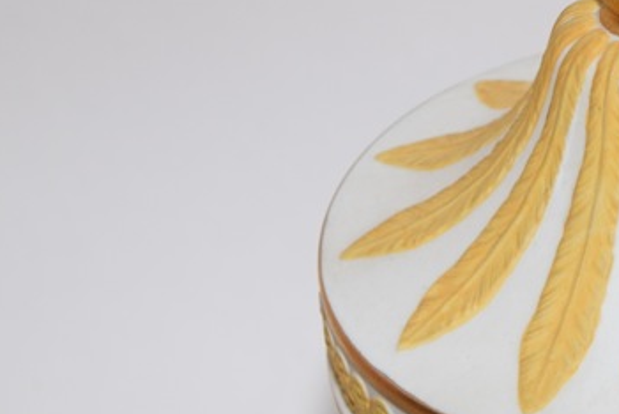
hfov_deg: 8.7
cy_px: 245
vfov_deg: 5.8
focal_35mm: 235
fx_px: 4051
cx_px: 649
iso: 250
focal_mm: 55
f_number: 5.6
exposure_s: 1/60
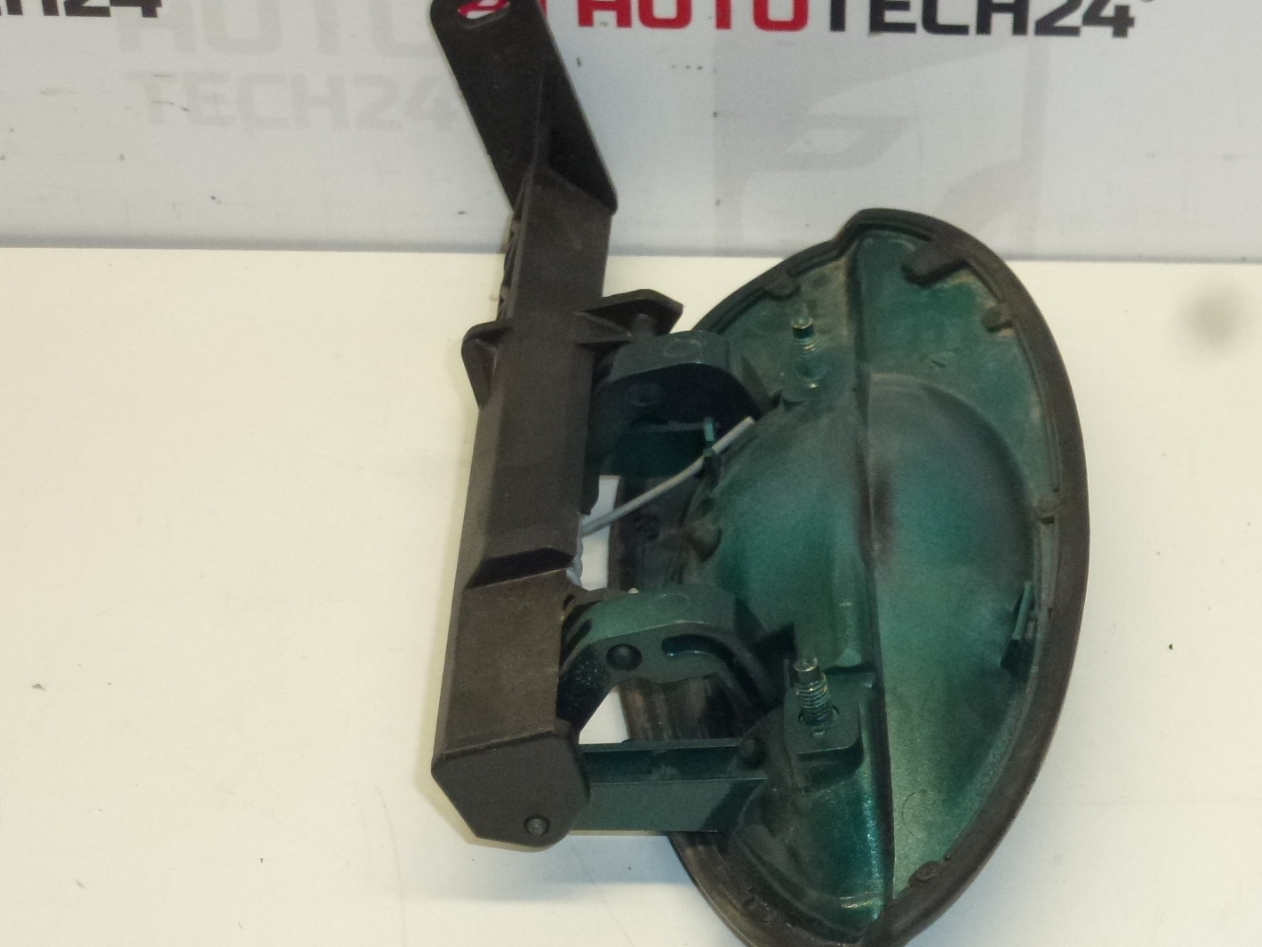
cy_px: 584
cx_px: 767
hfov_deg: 25.9
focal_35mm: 75
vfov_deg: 19.6
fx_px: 2734
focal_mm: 9.4
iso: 400
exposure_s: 1/200
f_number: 4.3
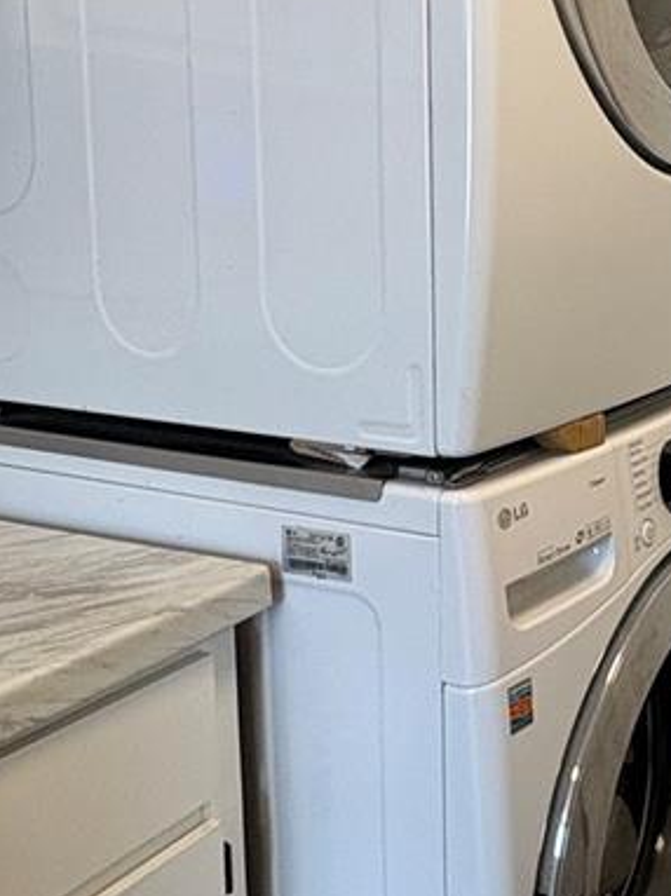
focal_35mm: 44
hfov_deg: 30.5
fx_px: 1138
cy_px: 331
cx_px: 673
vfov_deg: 42.6
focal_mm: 2.22
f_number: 2.2
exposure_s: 1/120
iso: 125
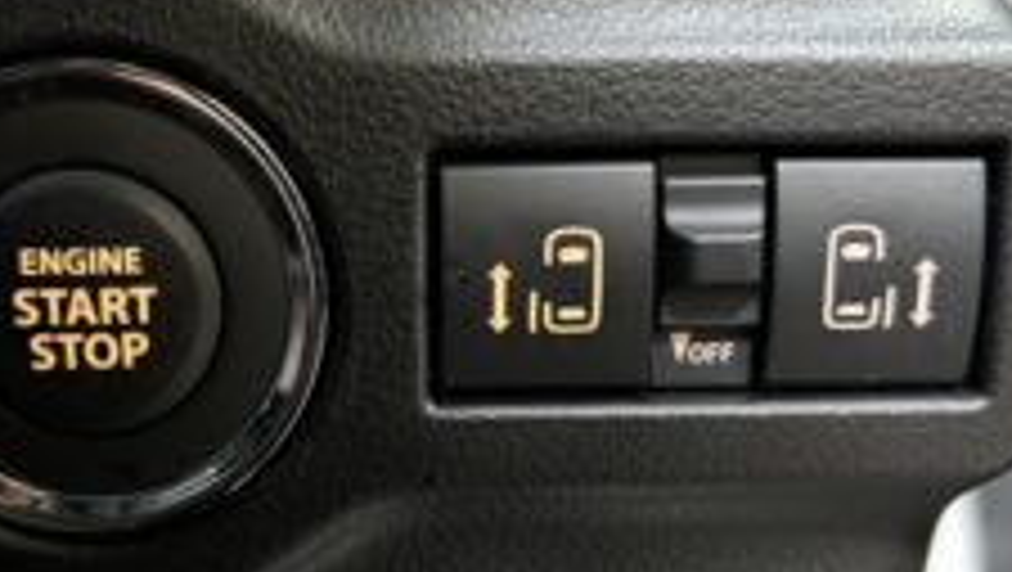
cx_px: 382
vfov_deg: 27.2
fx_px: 1182
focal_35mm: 44
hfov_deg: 46.0
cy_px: 313
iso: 640
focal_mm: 5.7
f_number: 1.5
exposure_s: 1/25
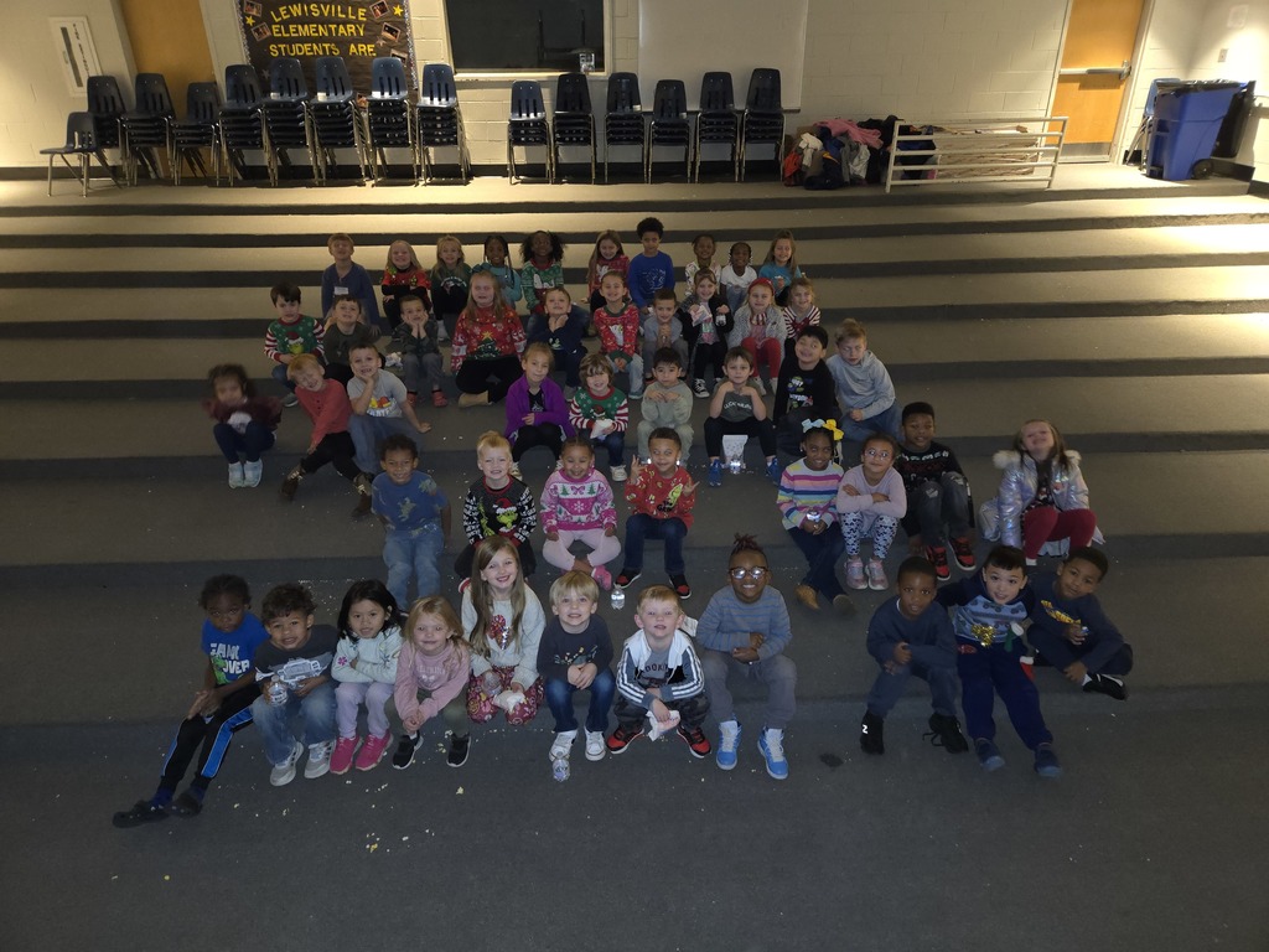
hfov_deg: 73.9
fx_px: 843
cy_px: 476
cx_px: 634
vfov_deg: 58.9
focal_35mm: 23
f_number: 1.8
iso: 500
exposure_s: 1/12
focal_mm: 5.4
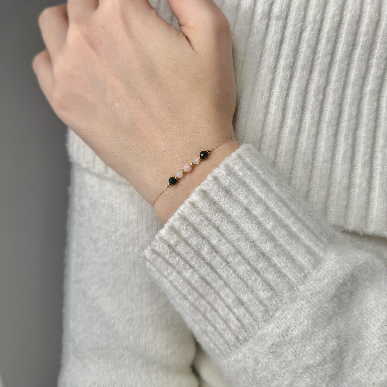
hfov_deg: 55.6
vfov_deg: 54.7
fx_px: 367
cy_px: 136
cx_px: 195
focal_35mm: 29
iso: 80
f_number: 1.78
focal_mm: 6.76
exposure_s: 1/649
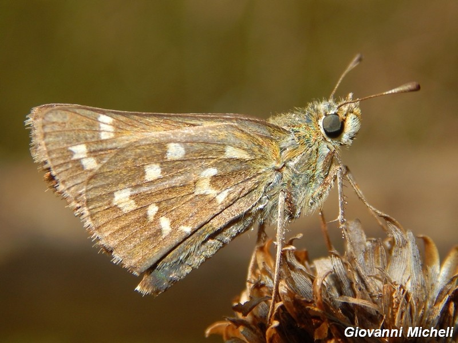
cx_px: 229
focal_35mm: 115
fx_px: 1522
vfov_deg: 12.9
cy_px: 172
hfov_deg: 17.1
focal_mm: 20.5
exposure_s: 1/200
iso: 125
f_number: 9.2
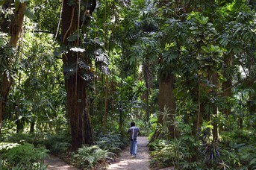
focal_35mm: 38
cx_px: 126
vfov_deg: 35.0
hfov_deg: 50.7
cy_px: 87
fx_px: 270
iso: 800
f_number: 9
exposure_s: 1/80
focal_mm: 31
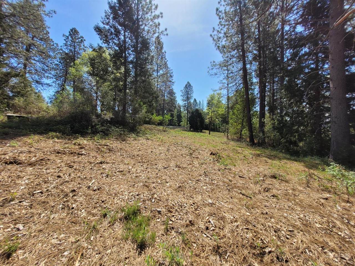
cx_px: 178
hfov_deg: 106.2
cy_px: 133
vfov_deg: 89.9
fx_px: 133
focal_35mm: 13
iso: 40
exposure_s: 1/1166
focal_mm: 1.74
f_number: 2.2
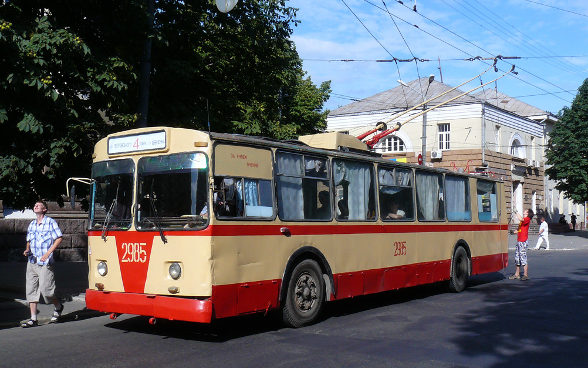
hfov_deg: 50.4
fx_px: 625
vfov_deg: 32.8
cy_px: 186
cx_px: 300
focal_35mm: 39
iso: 100
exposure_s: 1/200
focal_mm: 6
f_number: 8
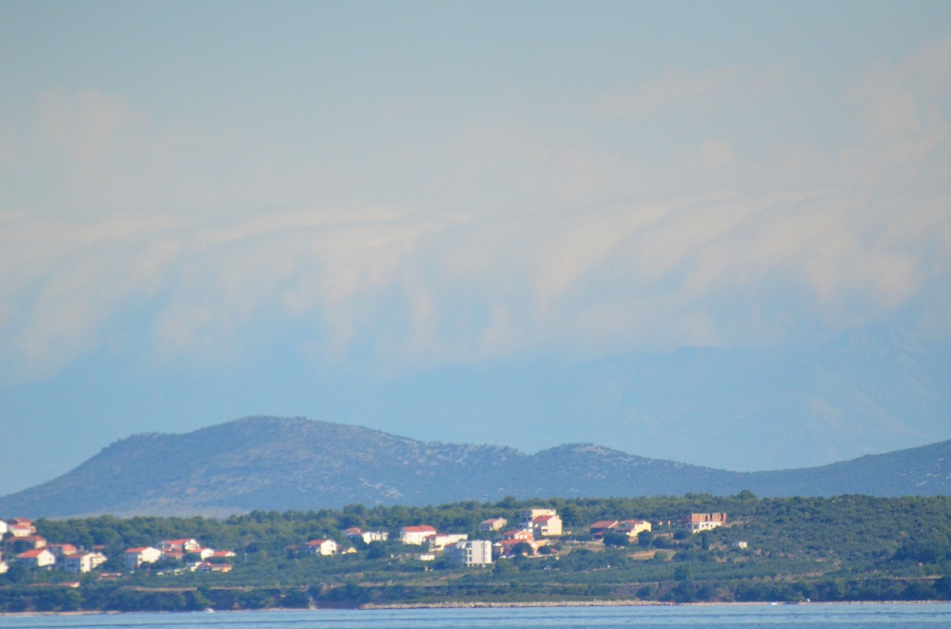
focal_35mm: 450
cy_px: 314
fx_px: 11859
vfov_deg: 3.0
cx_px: 476
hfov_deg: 4.6
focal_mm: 300
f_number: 5.6
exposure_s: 1/8000
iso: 1800
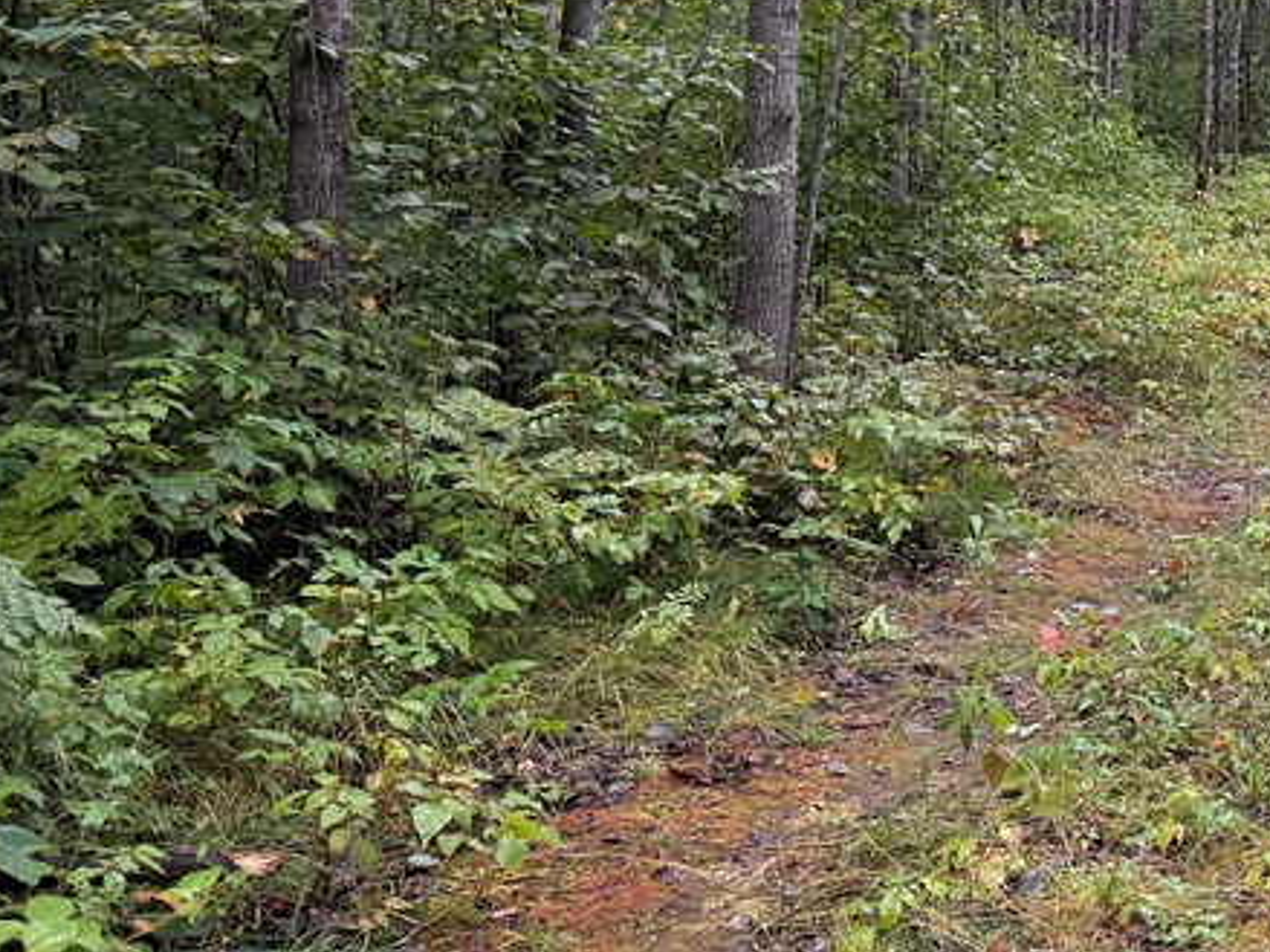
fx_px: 2054
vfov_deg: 25.4
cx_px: 1400
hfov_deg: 30.7
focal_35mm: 56
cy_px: 122
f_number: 1.78
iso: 160
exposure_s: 1/234
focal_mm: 6.76
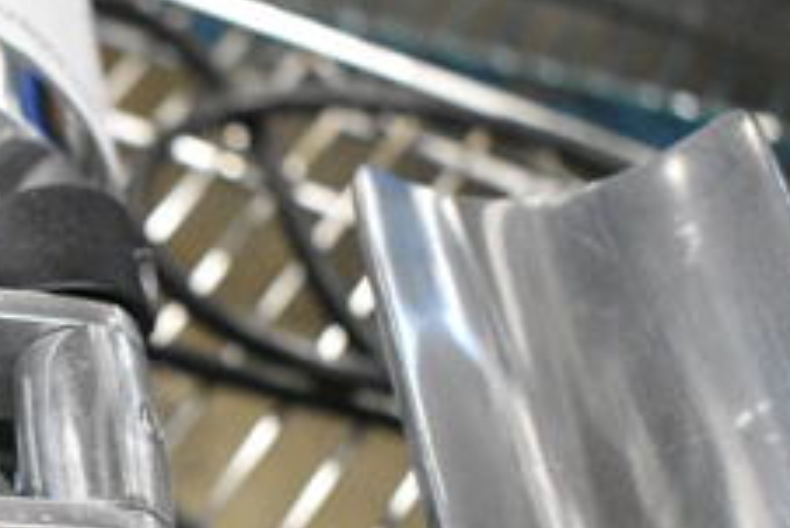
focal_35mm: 109
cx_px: -49
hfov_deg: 18.1
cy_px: 542
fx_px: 2401
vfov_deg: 12.4
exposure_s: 1/40
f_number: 4
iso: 6400
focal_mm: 27
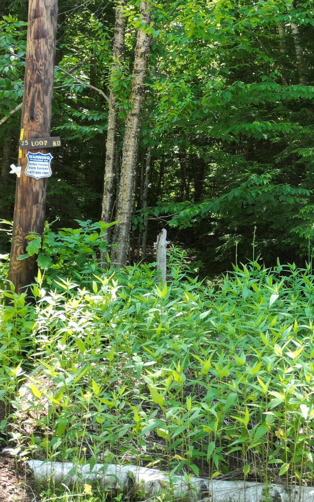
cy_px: 153
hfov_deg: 23.1
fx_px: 753
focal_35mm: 55
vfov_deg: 36.4
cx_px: 268
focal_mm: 6.72
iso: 100
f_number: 1.7
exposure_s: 1/400
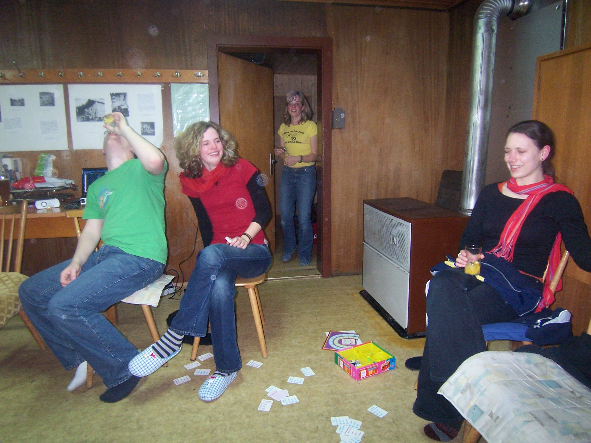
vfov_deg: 58.9
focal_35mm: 23
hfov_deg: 73.9
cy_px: 222
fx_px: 393
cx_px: 296
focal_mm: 3.8
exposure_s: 1/30
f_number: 2.8
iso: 200
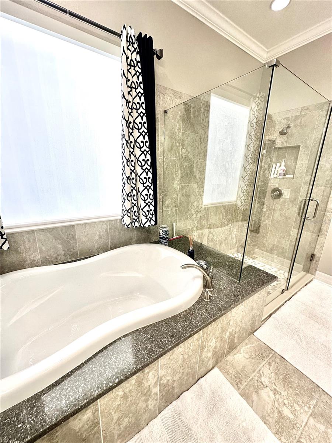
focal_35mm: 14
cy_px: 222
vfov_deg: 102.1
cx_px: 166
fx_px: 179
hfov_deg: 85.7
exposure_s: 1/120
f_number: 2.2
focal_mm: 2.22
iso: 160
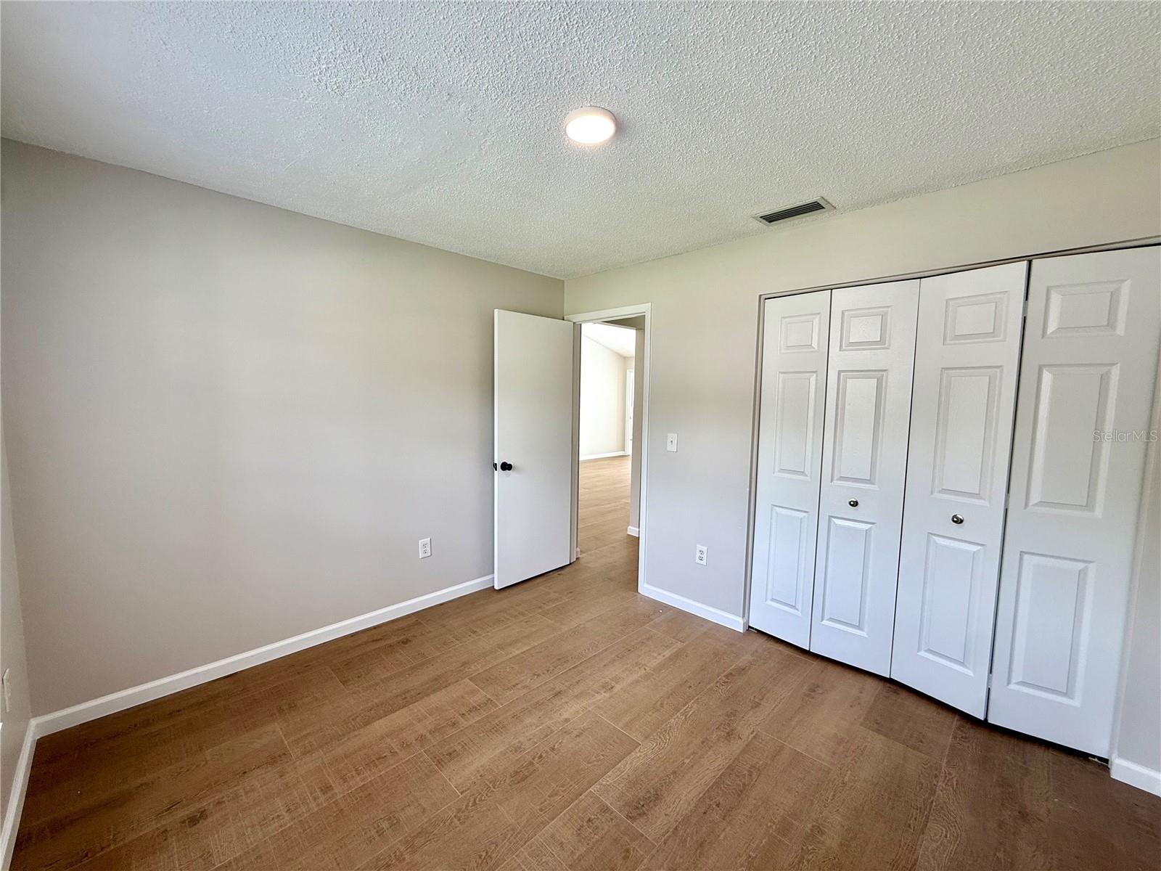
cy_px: 436
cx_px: 580
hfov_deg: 102.1
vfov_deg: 85.7
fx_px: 470
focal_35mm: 14
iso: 64
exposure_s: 1/99
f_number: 2.2
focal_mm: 2.22
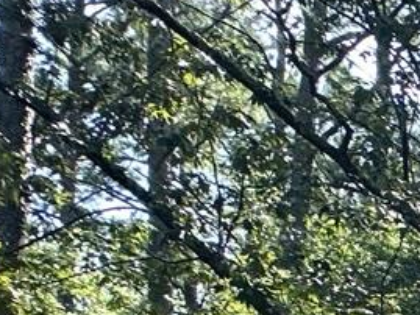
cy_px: 833
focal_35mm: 105
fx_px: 1275
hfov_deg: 10.7
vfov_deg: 11.1
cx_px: 1329
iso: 40
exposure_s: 1/142
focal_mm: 2.22
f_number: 2.2
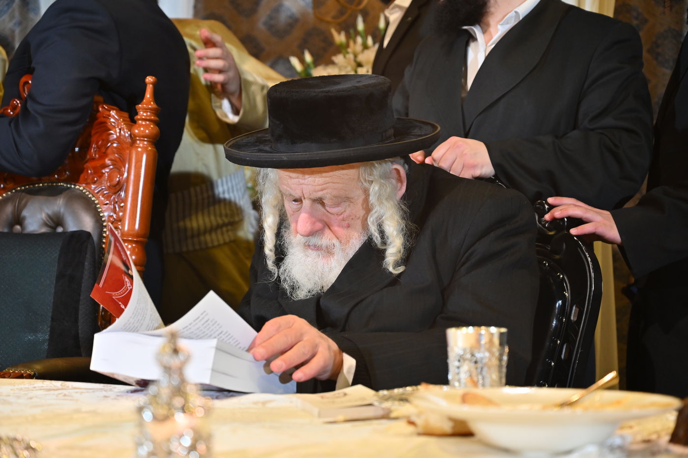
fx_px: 1338
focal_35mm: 70
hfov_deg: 28.8
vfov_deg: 19.5
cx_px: 344
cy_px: 229
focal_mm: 70
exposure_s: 1/200
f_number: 5
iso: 1250
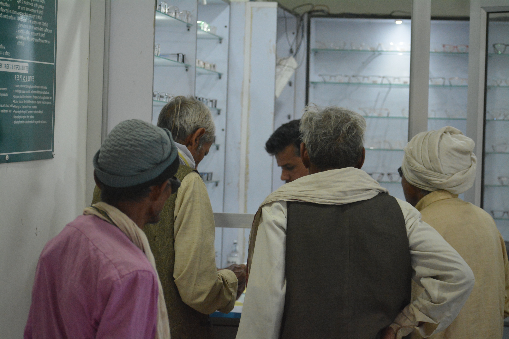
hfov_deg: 18.2
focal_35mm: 112
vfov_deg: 12.2
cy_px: 170
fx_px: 1591
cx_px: 254
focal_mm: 75
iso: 2500
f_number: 25
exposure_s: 1/125
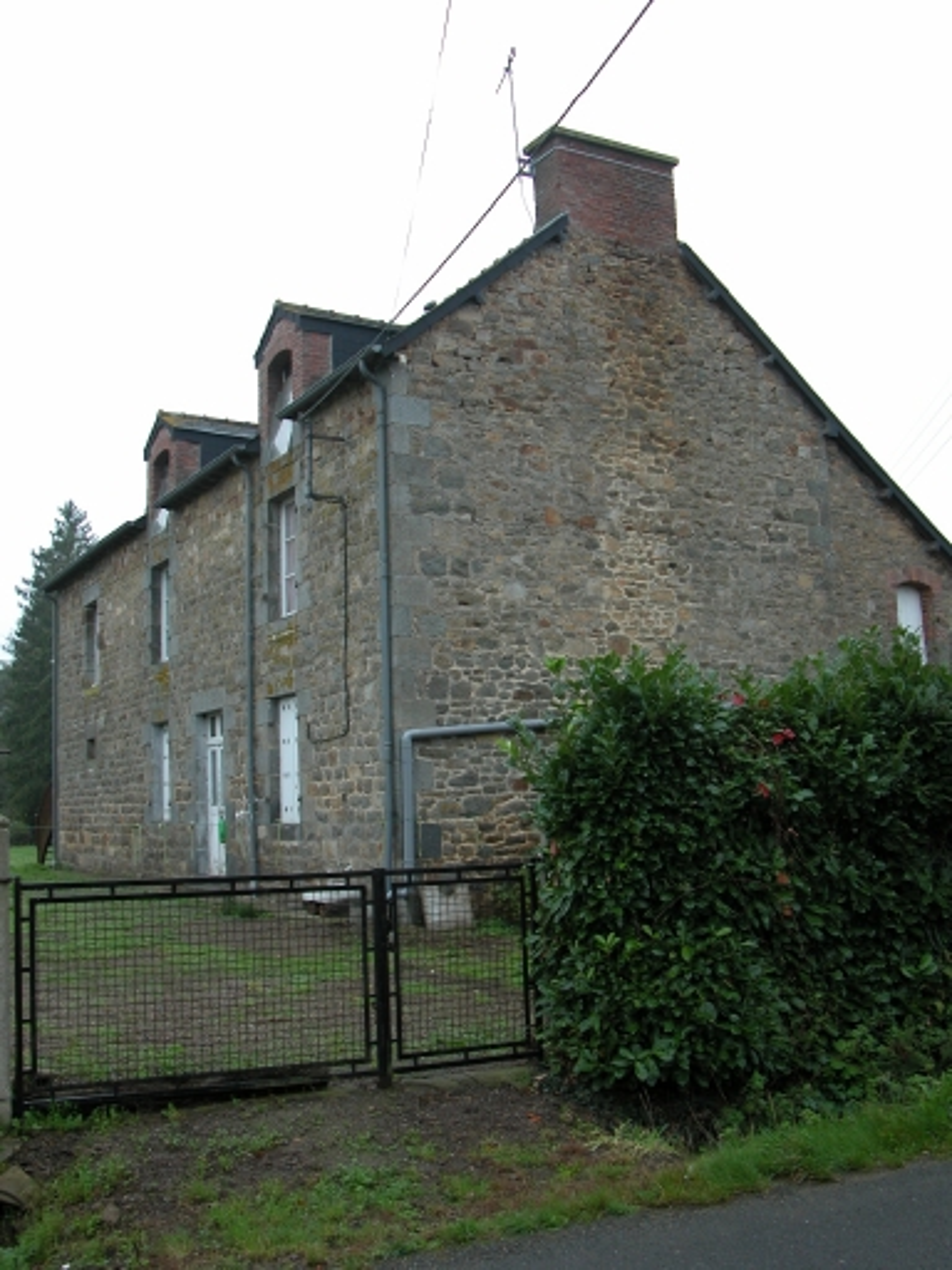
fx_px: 1283
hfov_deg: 40.7
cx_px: 476
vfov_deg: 52.6
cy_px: 635
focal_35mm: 35
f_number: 3.2
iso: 100
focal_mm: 8.9
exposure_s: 1/56
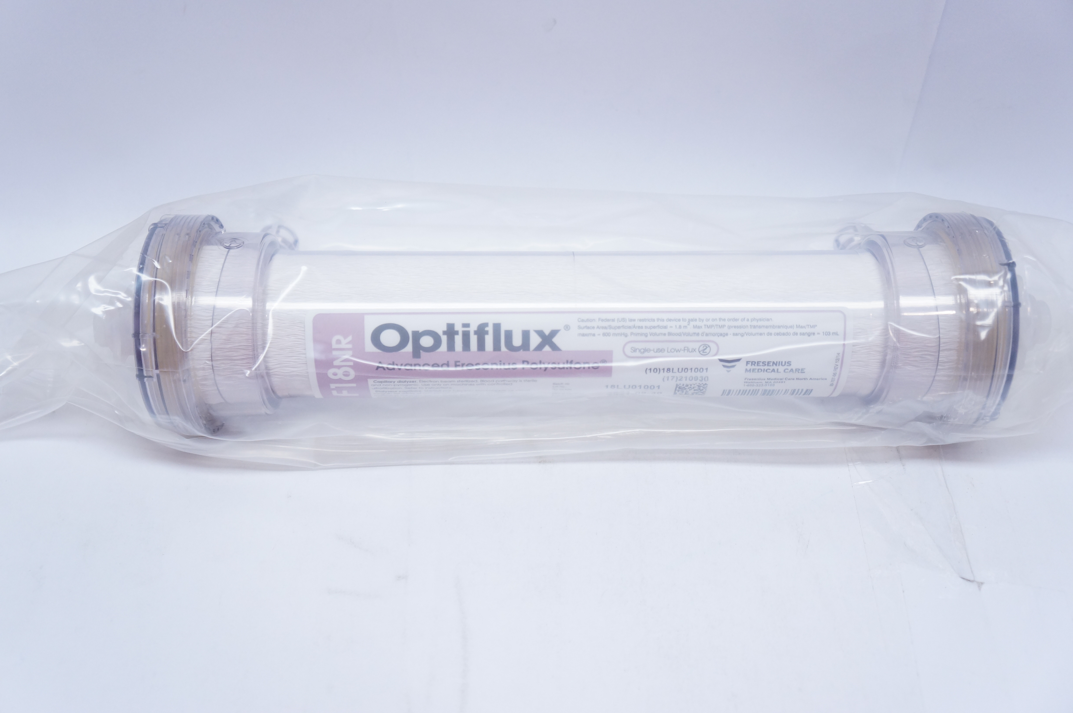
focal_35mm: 40
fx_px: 1206
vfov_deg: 32.9
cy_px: 356
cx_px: 536
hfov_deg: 48.0
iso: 800
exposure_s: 1/160
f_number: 4
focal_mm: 27
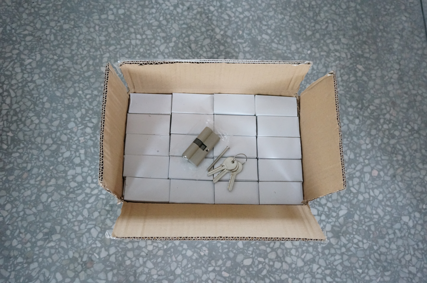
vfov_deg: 38.3
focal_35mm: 34
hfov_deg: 55.2
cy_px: 142
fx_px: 409
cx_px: 214
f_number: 4.5
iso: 3200
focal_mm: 23
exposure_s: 1/15
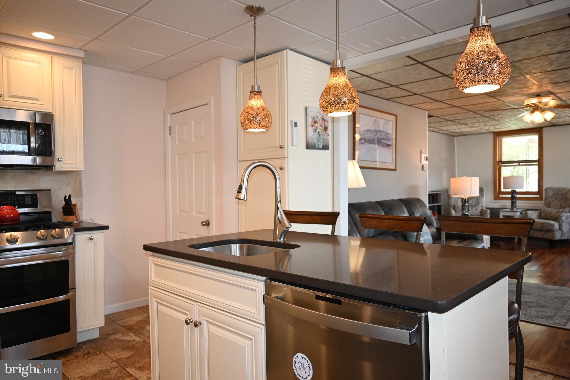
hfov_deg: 73.7
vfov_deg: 53.1
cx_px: 285
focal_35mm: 24
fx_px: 380
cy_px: 190
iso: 400
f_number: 3.5
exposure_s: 1/80
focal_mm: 16
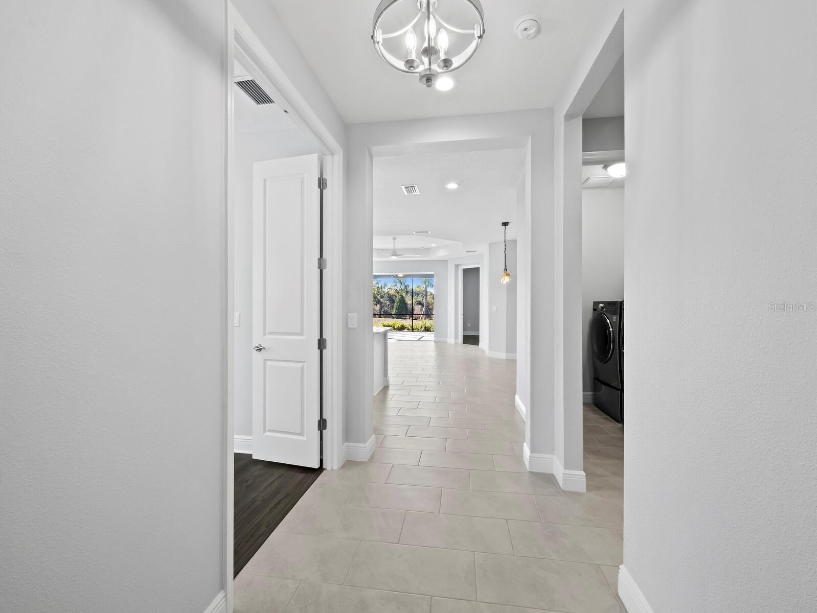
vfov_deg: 85.7
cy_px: 306
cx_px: 408
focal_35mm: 14
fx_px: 331
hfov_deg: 102.0
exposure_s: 1/2.5
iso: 320
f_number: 13
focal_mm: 7
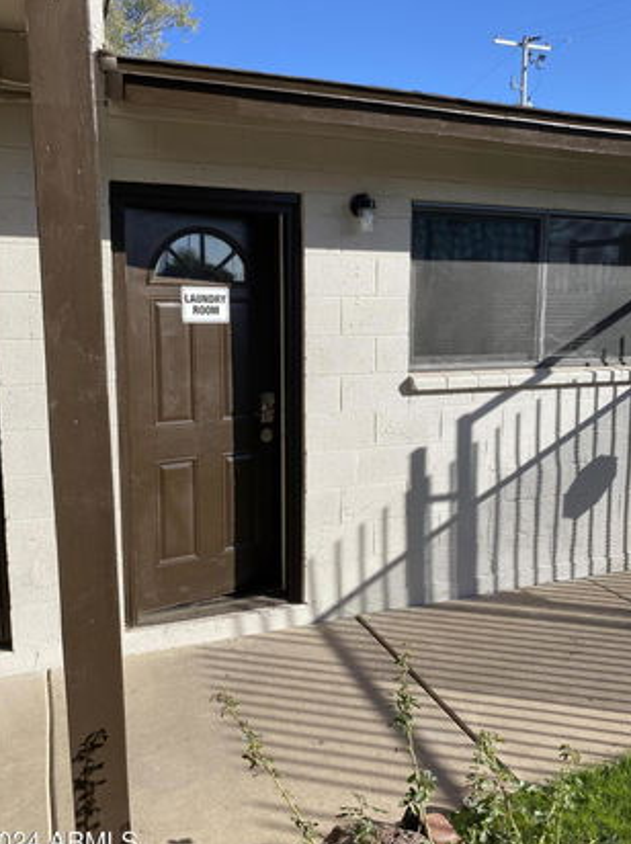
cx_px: 332
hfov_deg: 48.1
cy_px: 415
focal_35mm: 29
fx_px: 706
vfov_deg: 61.7
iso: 32
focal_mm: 4.25
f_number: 1.8
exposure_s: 1/2571
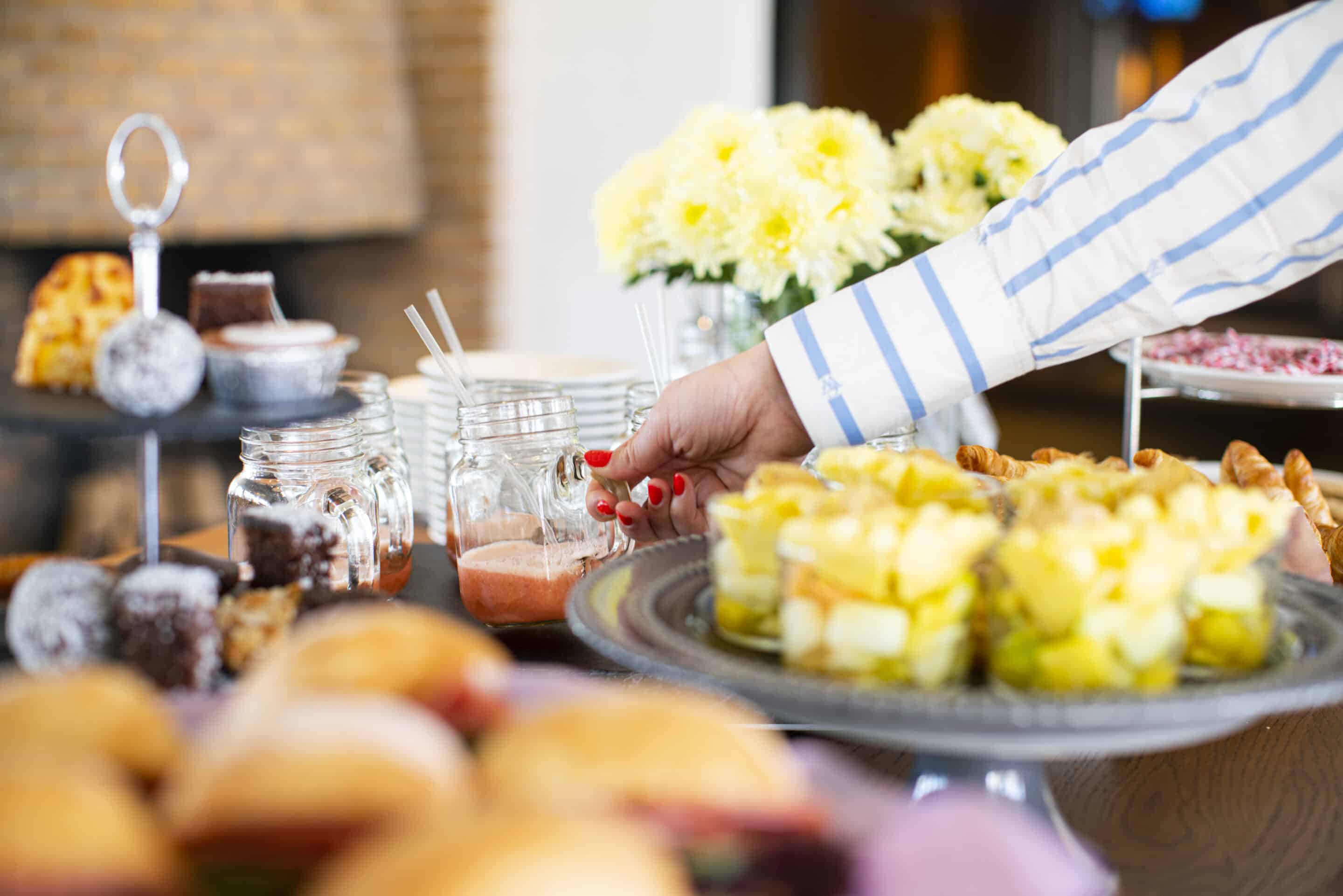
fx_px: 1865
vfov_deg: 27.0
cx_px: 672
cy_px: 448
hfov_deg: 39.6
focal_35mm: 50
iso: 320
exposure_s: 1/40
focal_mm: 50
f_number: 2.5
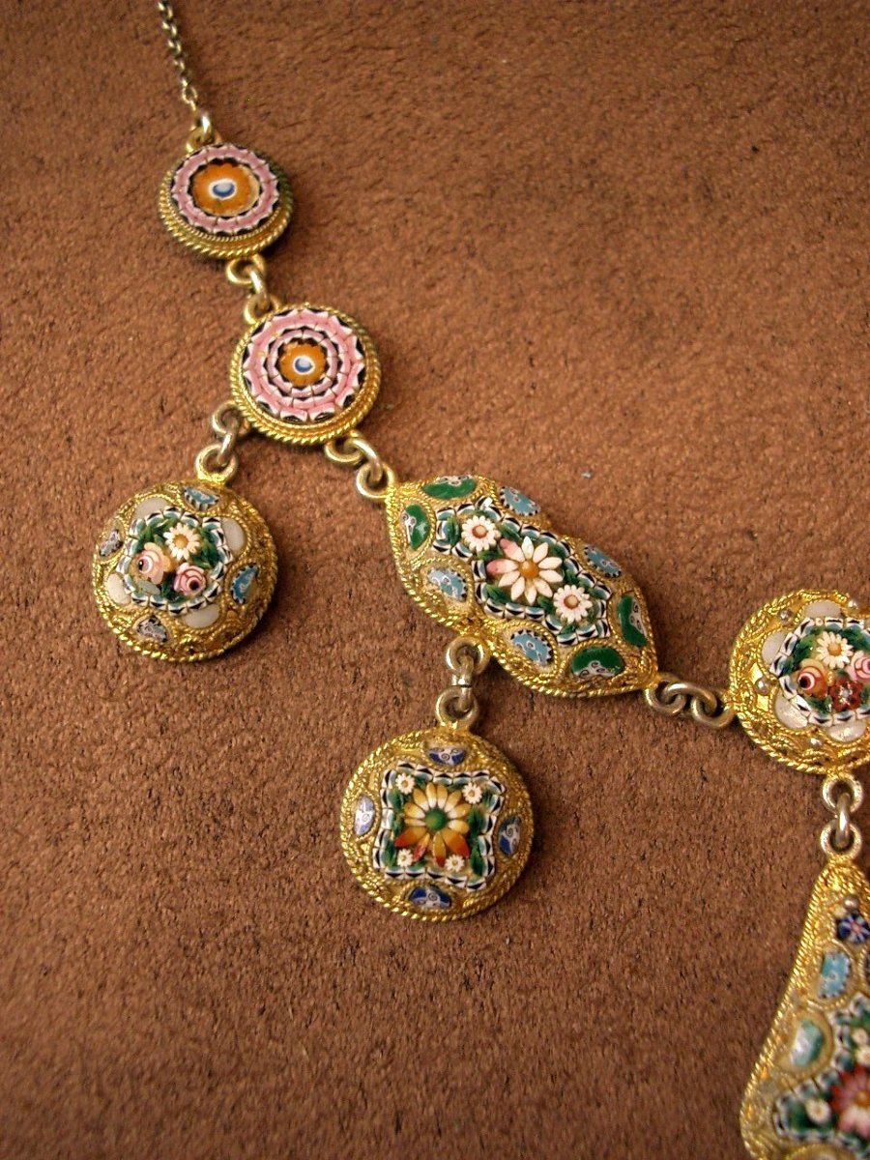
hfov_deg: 35.1
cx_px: 435
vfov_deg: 45.8
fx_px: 1374
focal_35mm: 41
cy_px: 580
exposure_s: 1/60
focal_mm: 6.8
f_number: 2.8
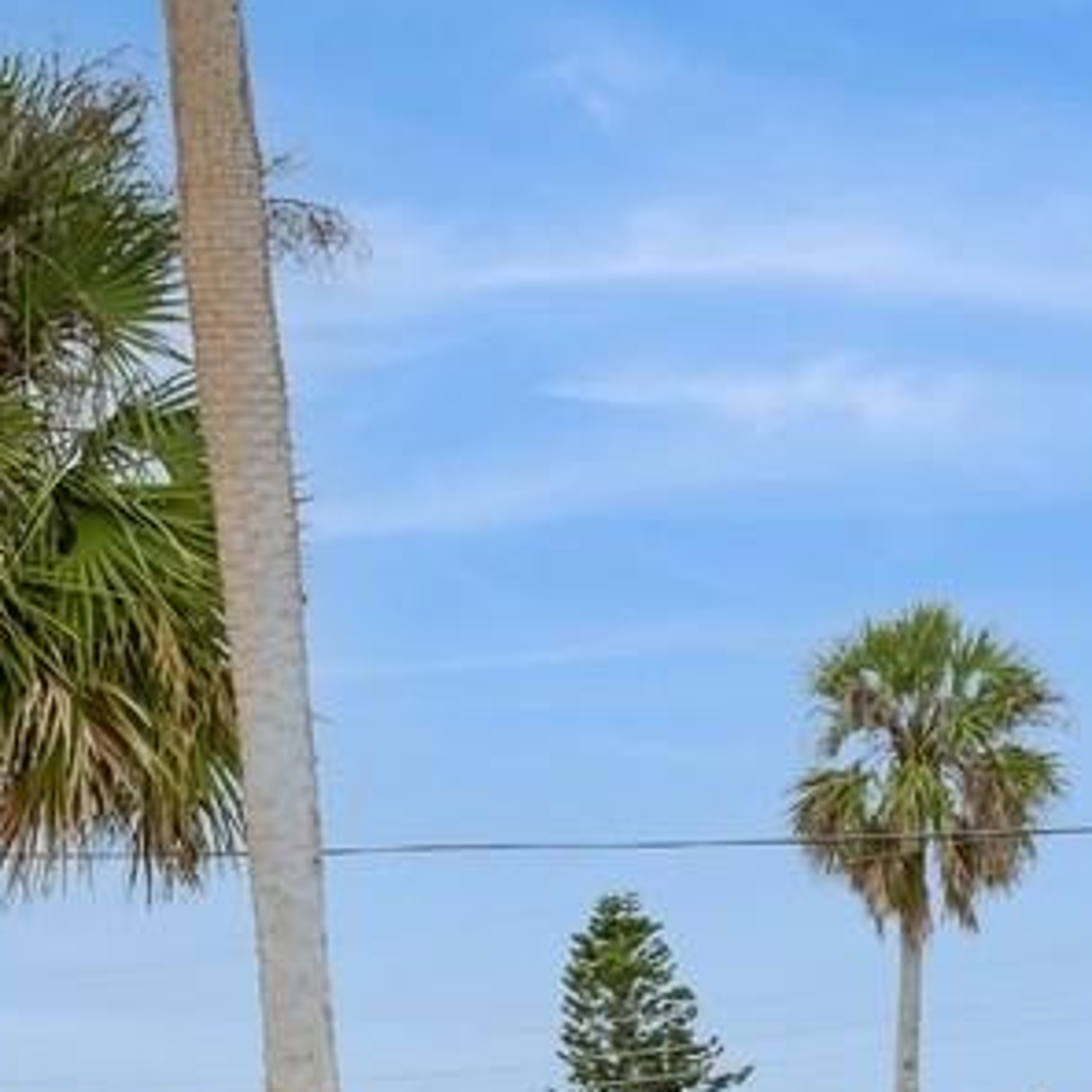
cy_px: 1631
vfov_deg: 12.5
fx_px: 4747
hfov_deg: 12.9
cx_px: -41
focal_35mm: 133
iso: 200
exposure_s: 1/160
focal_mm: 29
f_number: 8
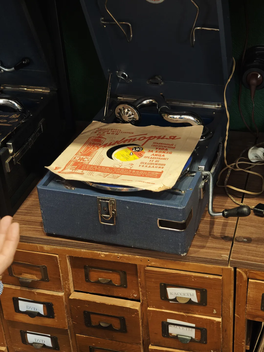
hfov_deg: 24.4
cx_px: 132
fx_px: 610
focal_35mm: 60
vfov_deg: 32.2
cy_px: 176
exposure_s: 1/33.3
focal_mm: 9
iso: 1000
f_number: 2
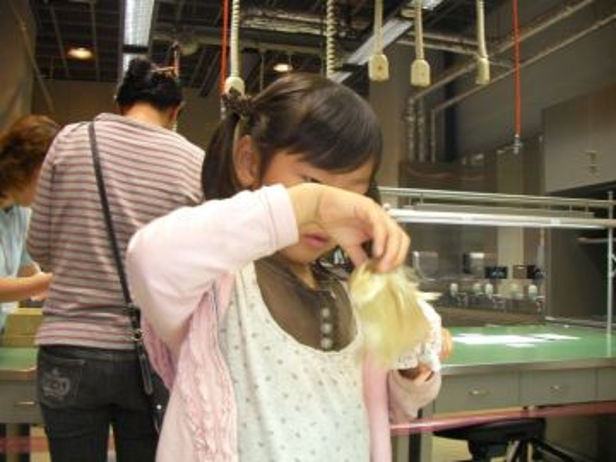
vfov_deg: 37.7
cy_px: 231
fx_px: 676
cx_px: 308
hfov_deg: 49.0
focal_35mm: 38
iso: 200
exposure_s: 1/30
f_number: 3.5
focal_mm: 6.3
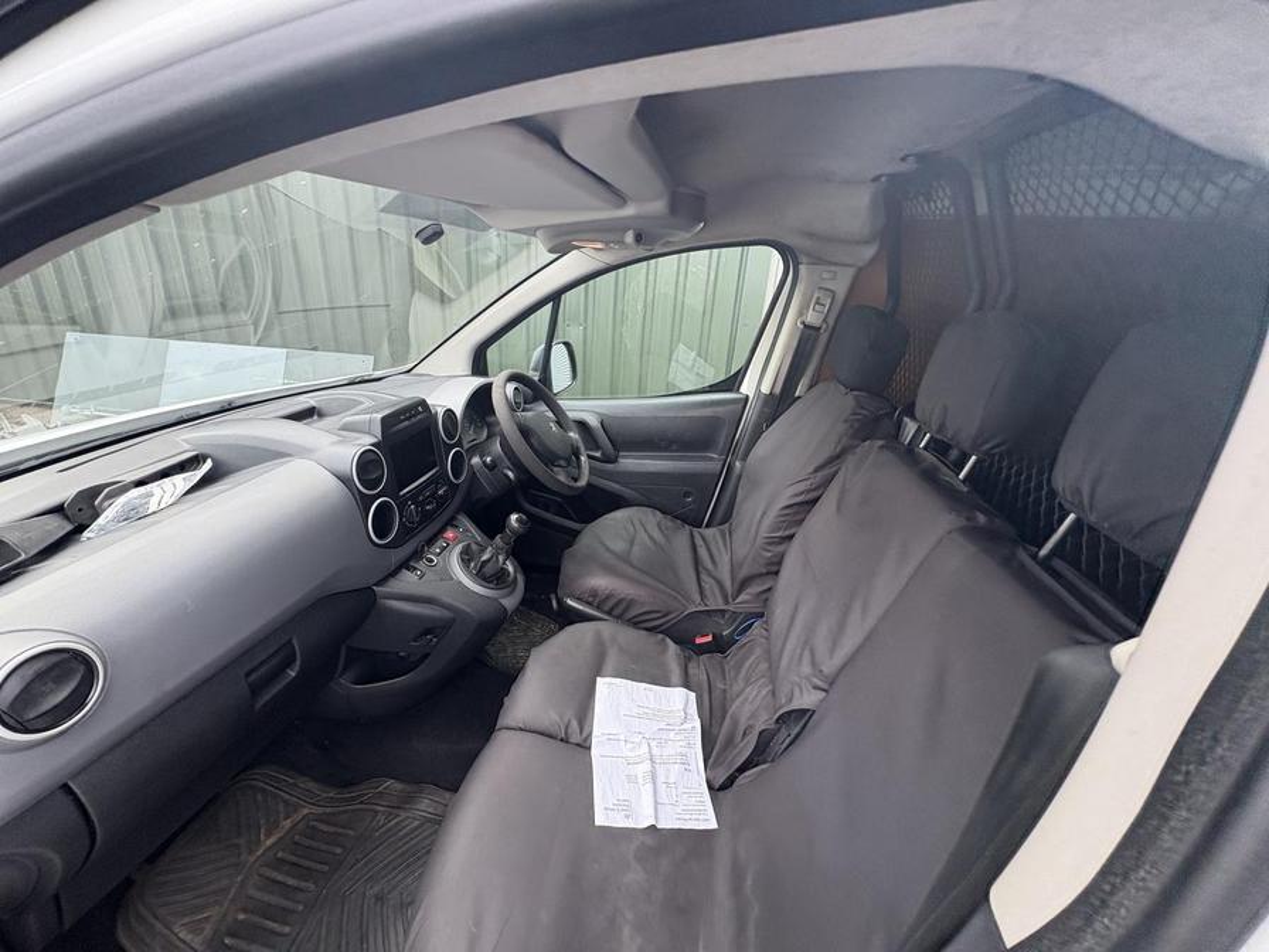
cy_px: 476
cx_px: 634
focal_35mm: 14
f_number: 2.2
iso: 160
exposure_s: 1/99
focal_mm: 2.22
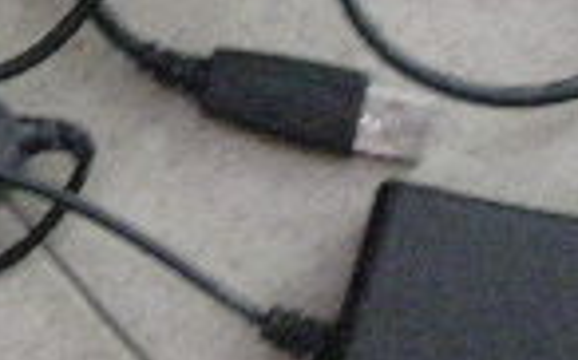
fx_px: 2566
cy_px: -103
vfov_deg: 7.9
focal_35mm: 163
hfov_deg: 12.8
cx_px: 214
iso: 800
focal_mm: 5.7
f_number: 2.8
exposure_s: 1/7.6
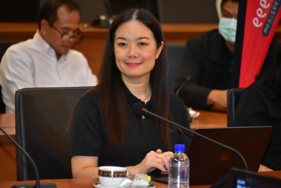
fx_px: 1952
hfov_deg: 8.2
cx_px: 140
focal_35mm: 250
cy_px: 94
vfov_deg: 5.5
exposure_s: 1/200
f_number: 5.6
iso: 8000
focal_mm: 250
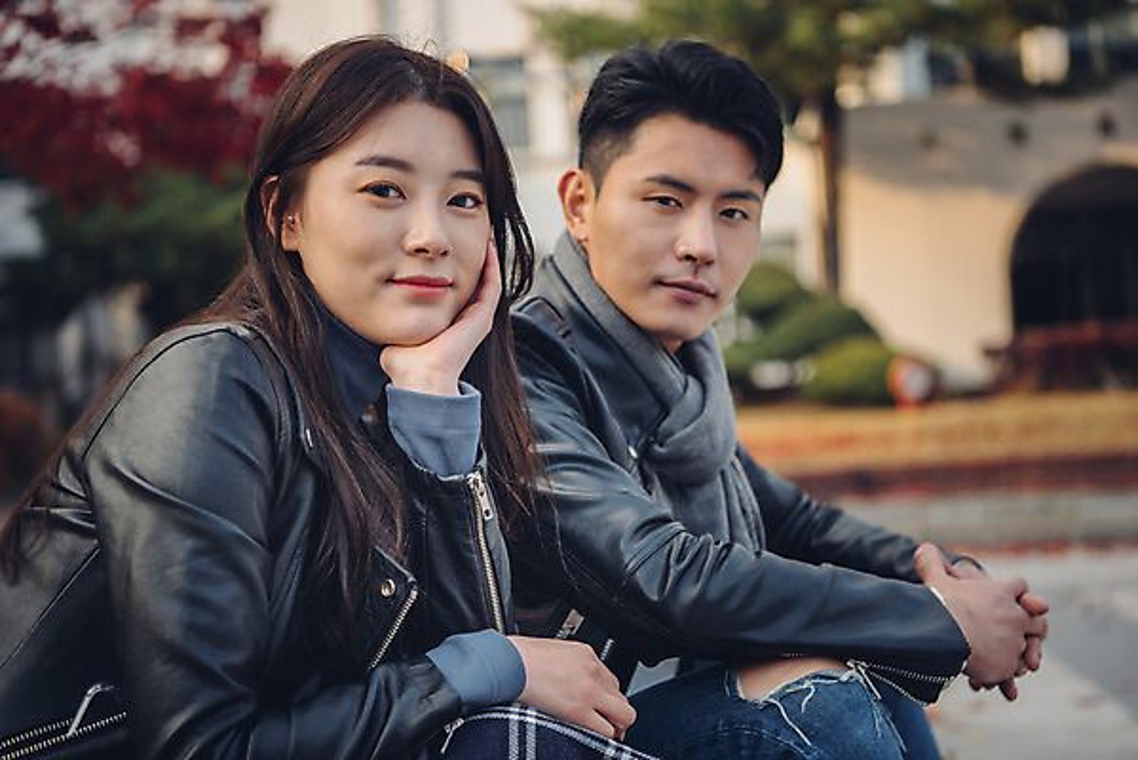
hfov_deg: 32.4
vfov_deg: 21.9
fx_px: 1961
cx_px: 569
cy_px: 380
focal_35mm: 62
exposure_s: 1/500
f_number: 3.2
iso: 250
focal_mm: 62
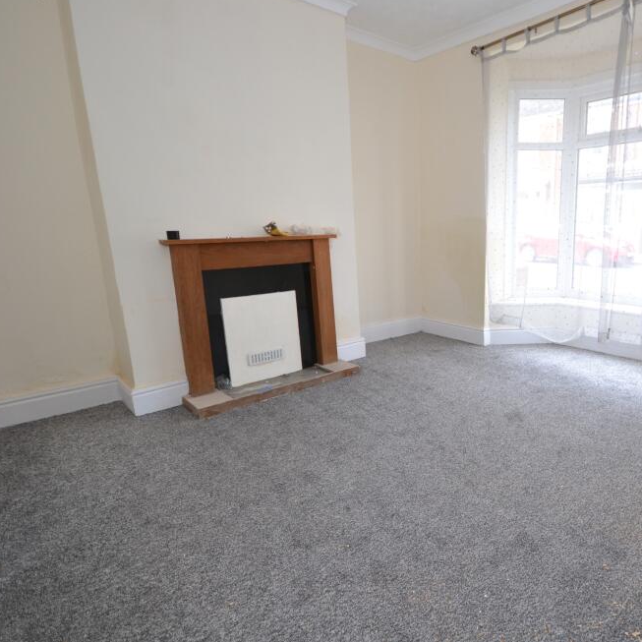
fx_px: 420
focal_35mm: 20
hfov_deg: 71.0
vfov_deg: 74.8
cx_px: 461
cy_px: 308
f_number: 4.5
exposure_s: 1/80
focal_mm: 10
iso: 400
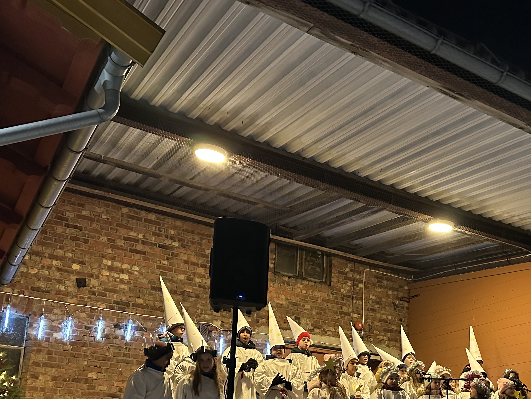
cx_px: 367
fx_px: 644
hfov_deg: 44.0
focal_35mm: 42
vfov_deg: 33.0
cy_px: 338
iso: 1000
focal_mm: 6.86
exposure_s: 1/33
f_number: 1.78
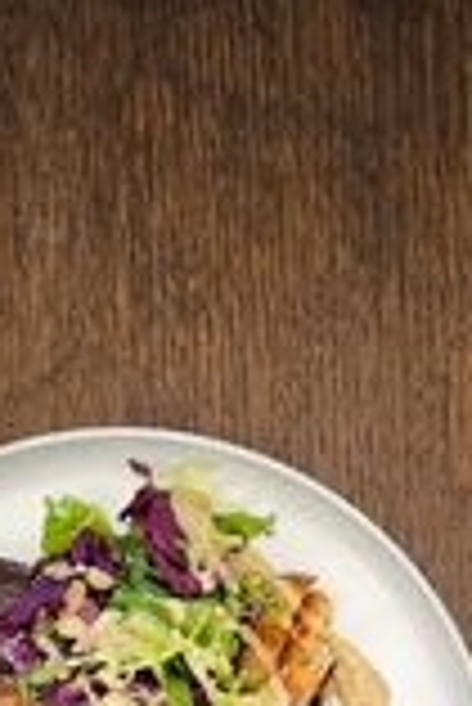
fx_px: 1275
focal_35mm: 65
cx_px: 229
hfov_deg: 21.0
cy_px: 875
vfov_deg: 26.9
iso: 1600
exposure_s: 1/142
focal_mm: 6.3
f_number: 1.7
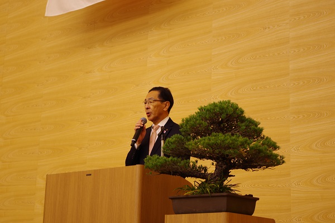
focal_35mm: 75
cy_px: 112
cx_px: 168
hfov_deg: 27.0
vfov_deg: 18.2
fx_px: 698
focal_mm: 50
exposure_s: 1/13
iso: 100
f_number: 5.6
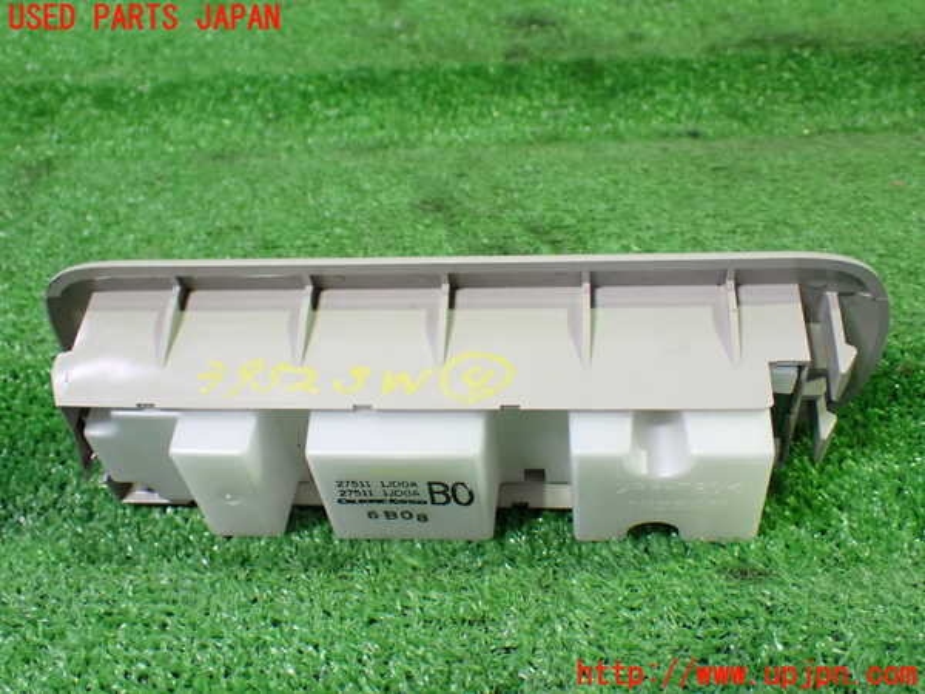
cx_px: 462
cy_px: 347
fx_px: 1096
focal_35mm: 41
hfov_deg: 45.8
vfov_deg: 35.1
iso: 800
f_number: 2.8
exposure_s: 1/50
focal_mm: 7.31
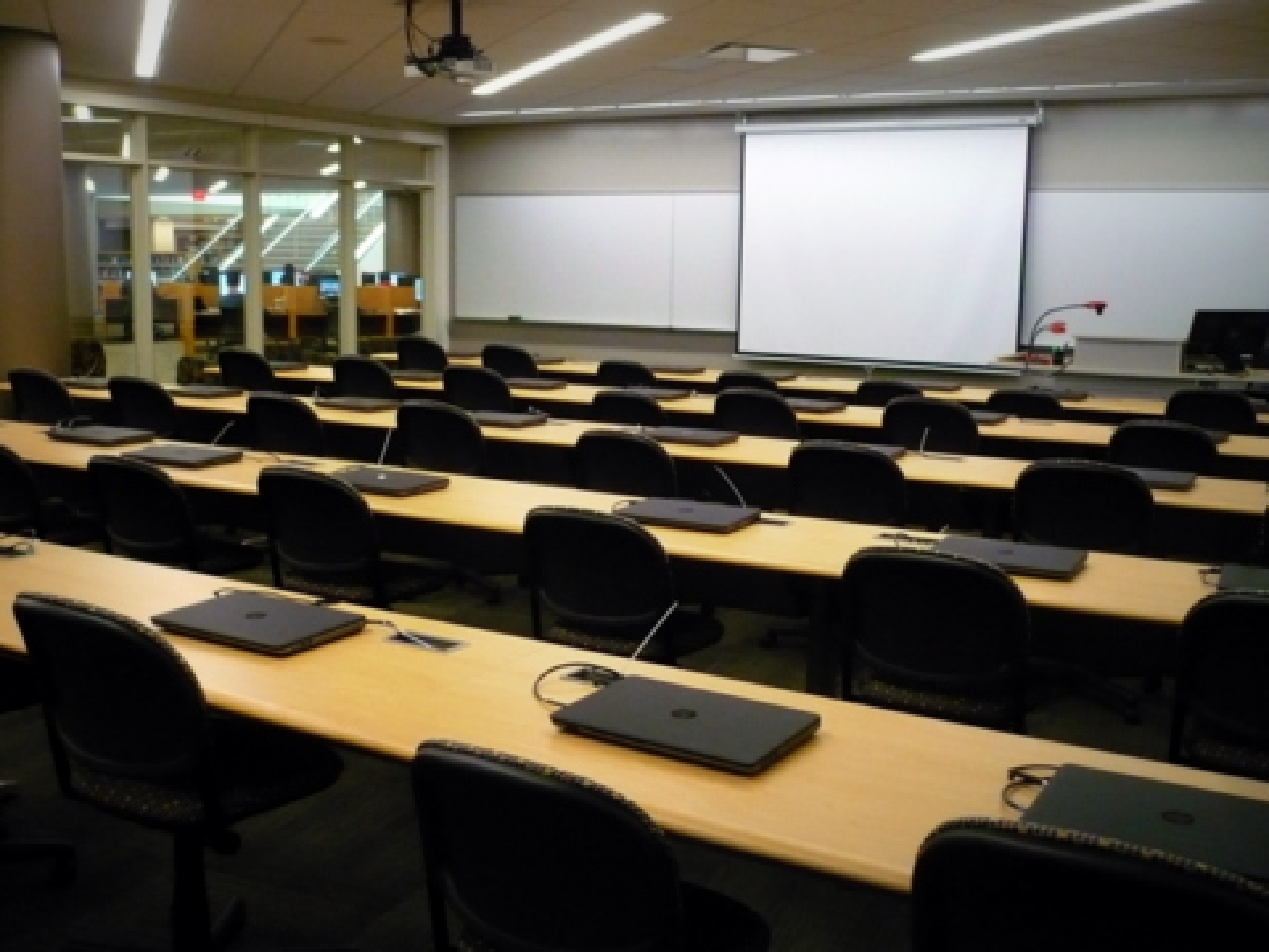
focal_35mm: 35
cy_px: 476
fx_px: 1283
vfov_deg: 40.7
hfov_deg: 52.6
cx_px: 634
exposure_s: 1/50
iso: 400
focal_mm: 5.8
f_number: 2.8
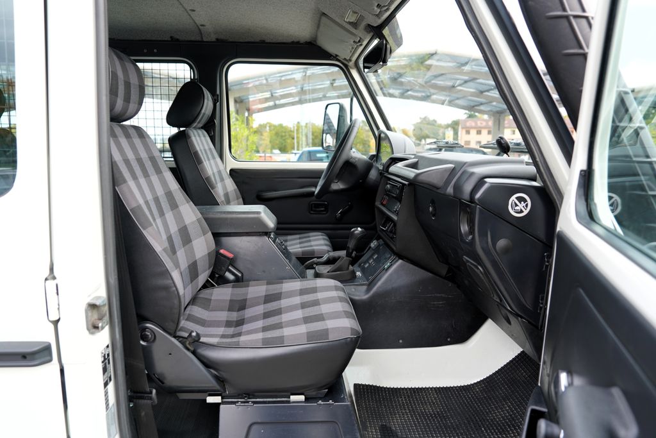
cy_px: 219
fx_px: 437
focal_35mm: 24
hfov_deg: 73.7
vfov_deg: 53.1
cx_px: 328
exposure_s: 1/60
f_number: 4
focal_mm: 24
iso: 200
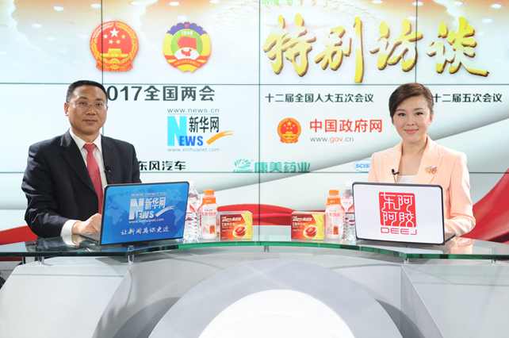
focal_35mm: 48
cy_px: 169
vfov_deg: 28.0
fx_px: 678
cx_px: 254
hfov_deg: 41.2
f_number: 2.8
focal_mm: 48
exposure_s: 1/320
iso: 500
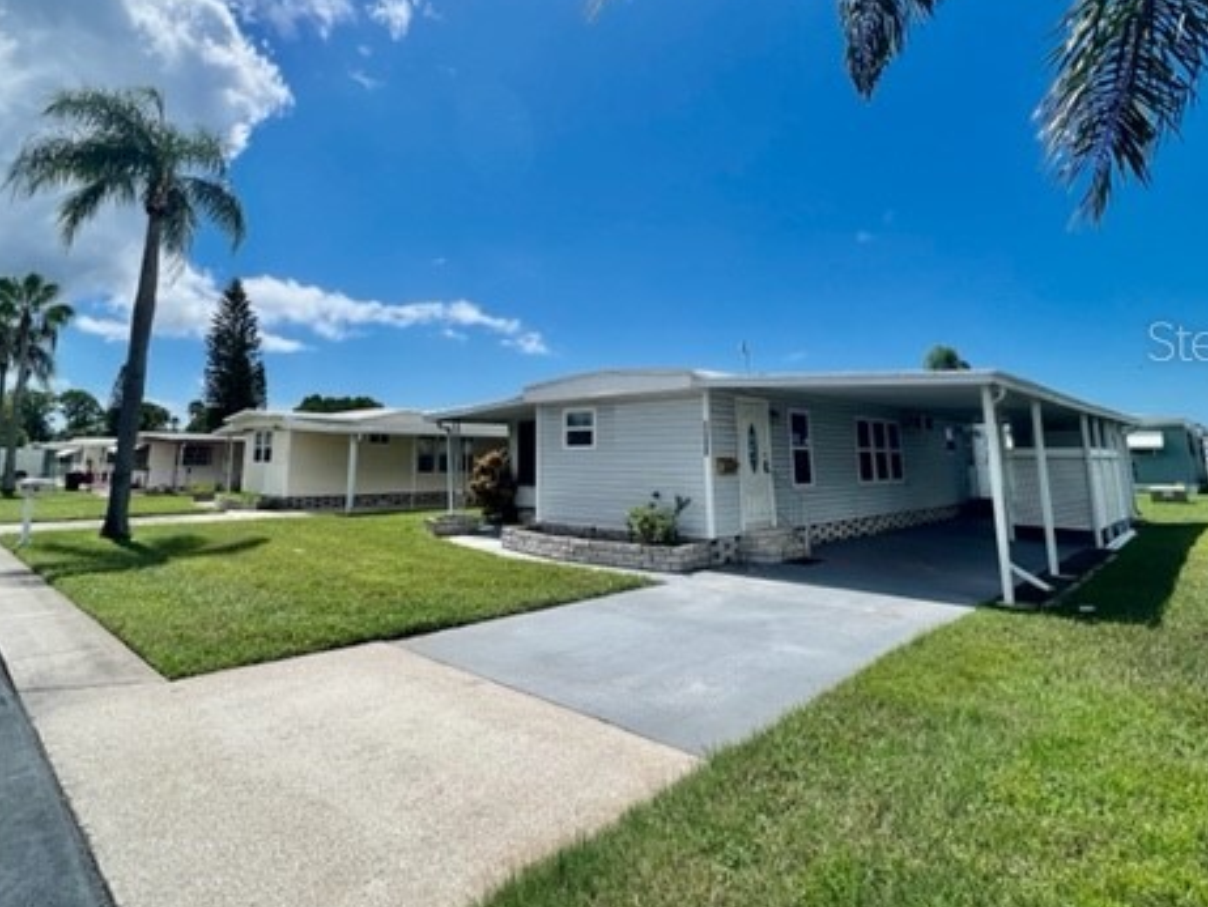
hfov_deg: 87.6
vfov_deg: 70.5
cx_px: 557
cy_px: 340
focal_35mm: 18
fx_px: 628
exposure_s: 1/2481
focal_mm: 1.57
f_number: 1.8
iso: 32
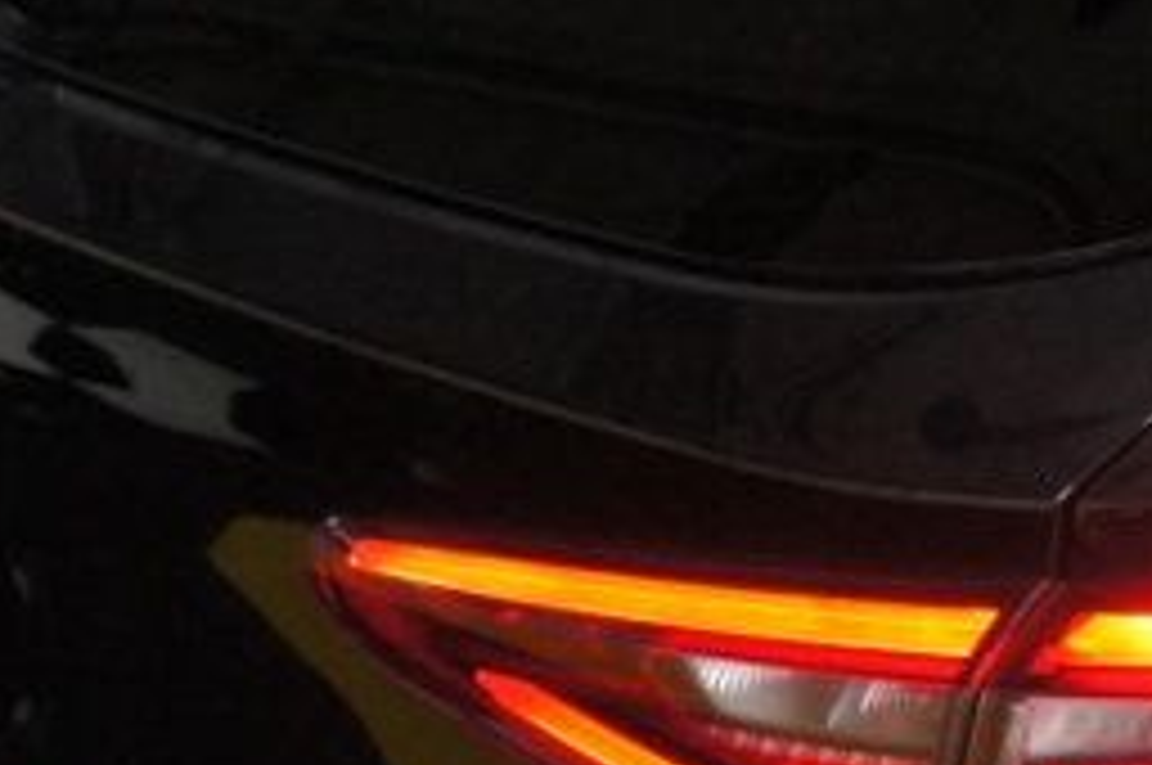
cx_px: 1683
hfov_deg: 15.8
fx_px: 3835
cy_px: 488
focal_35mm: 120
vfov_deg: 11.4
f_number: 4
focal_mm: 20
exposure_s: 1/125
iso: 1600
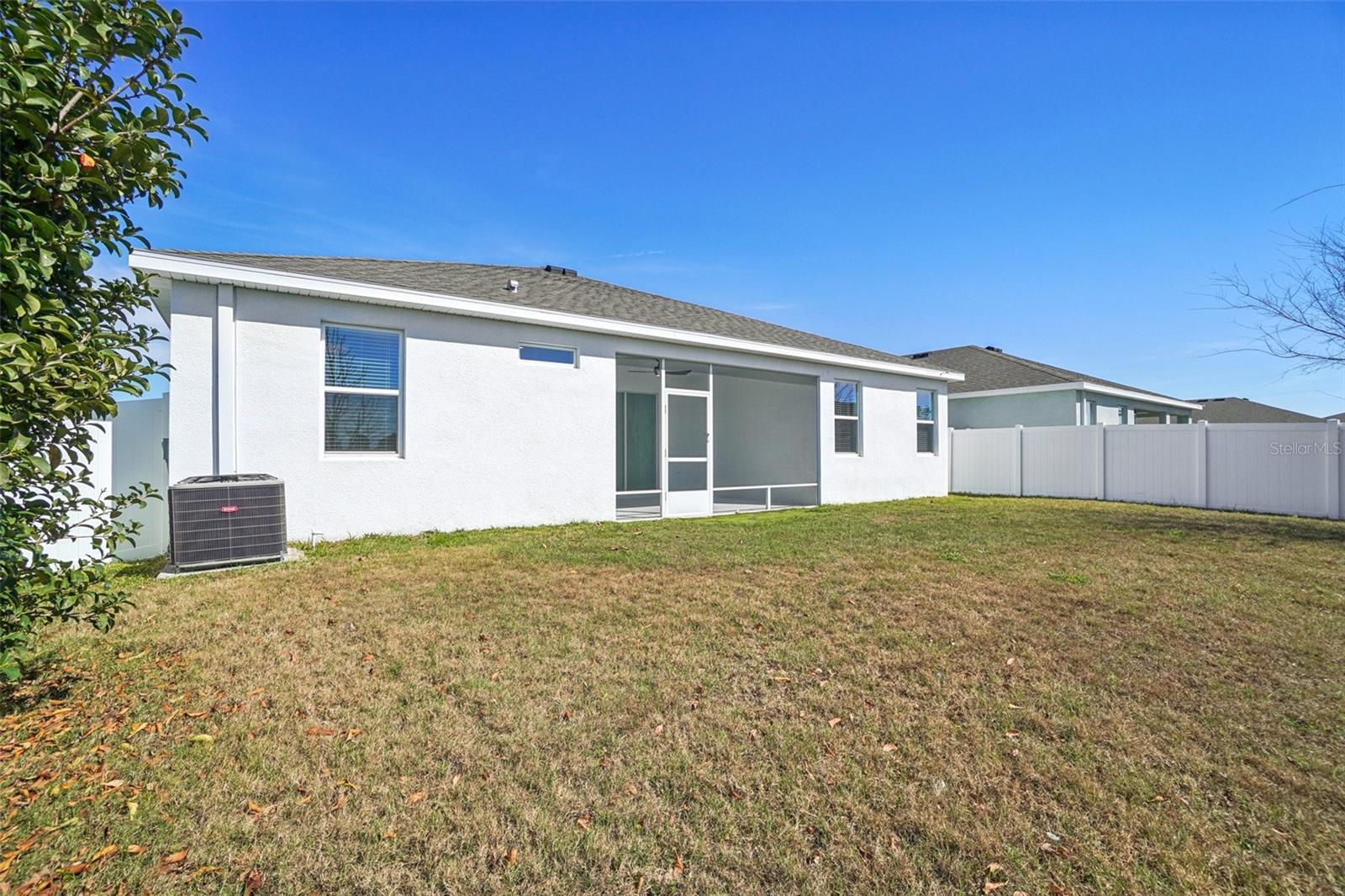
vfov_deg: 77.3
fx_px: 560
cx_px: 672
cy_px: 448
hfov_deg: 100.4
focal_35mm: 15
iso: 100
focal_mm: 10
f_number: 8
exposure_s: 1/500
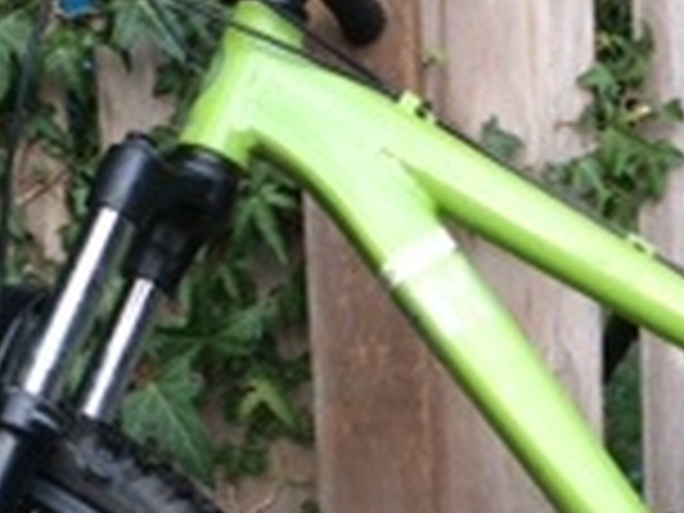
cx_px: 621
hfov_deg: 15.9
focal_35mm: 122
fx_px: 2411
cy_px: 418
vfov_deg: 12.1
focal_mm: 4.15
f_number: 2.2
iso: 50
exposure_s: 1/120
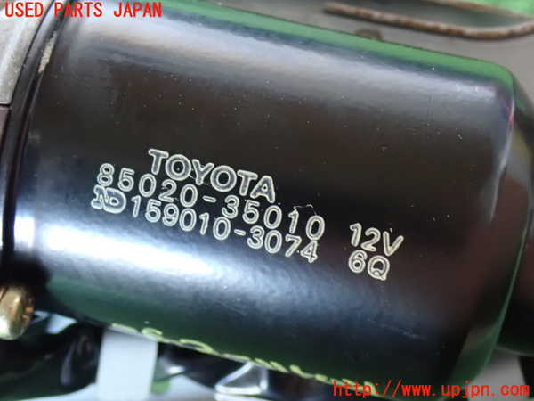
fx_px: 956
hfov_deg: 31.2
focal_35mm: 62
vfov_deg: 23.7
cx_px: 267
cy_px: 200
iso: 1600
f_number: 3.6
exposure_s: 1/13
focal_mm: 11.09
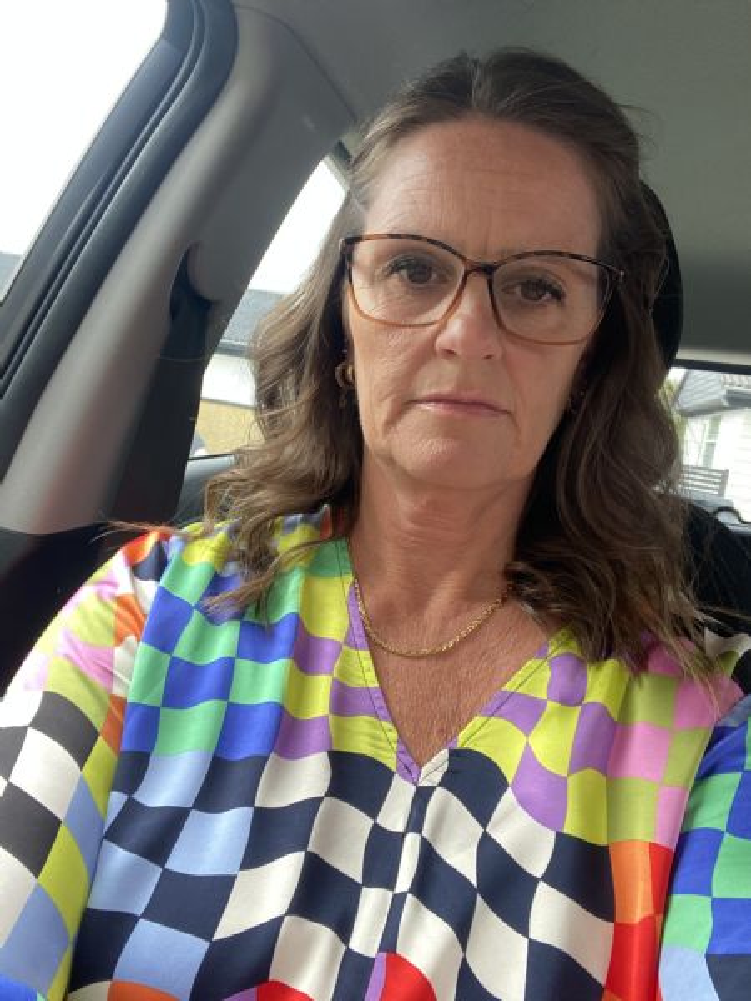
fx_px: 868
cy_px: 500
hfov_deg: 46.8
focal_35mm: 30
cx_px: 376
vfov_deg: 60.0
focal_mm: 2.71
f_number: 2.2
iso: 100
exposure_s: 1/122
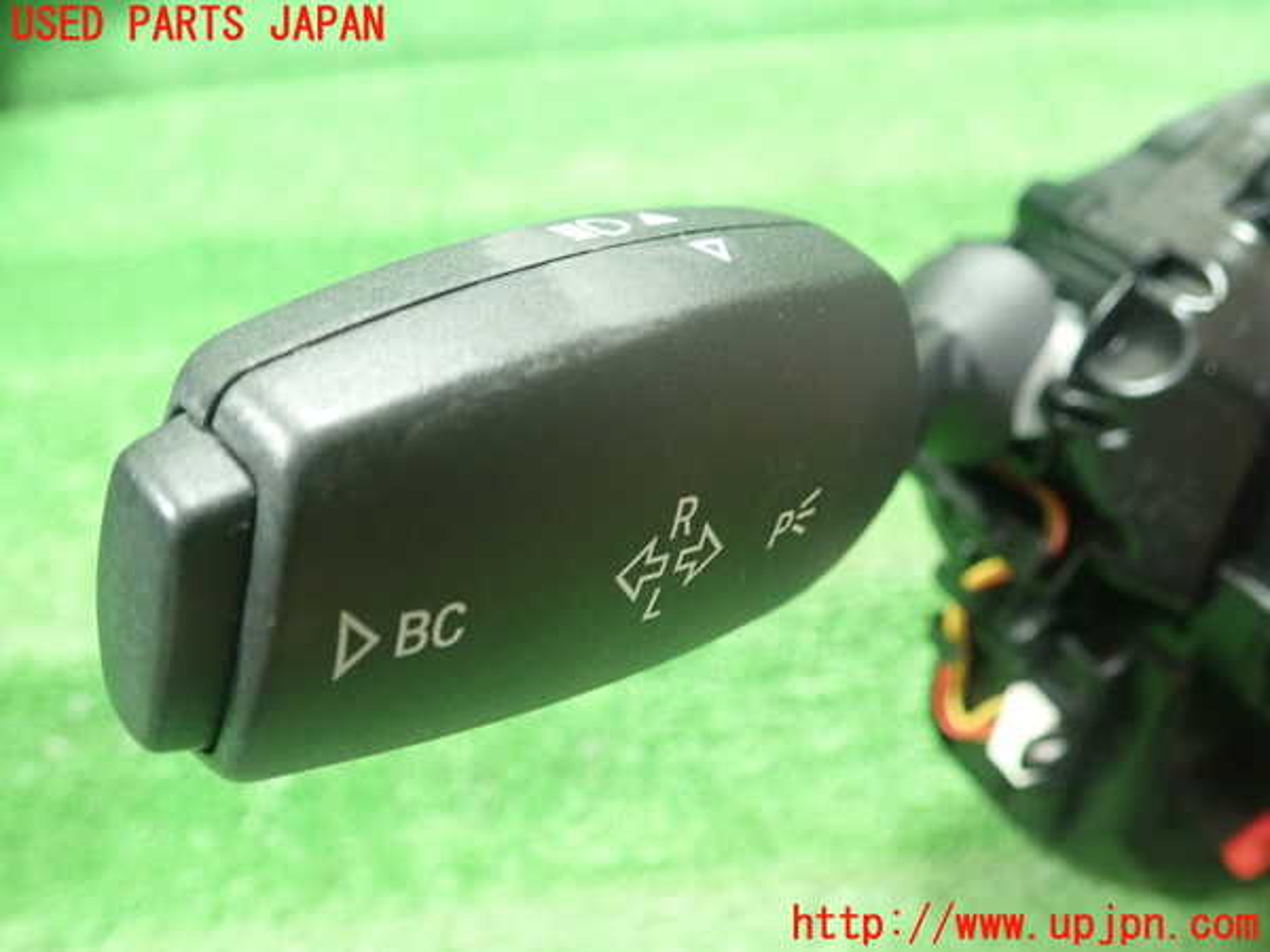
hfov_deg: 60.0
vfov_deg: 46.8
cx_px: 635
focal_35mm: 30
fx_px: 1101
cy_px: 476
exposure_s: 1/60
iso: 800
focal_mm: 5.5
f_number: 2.3
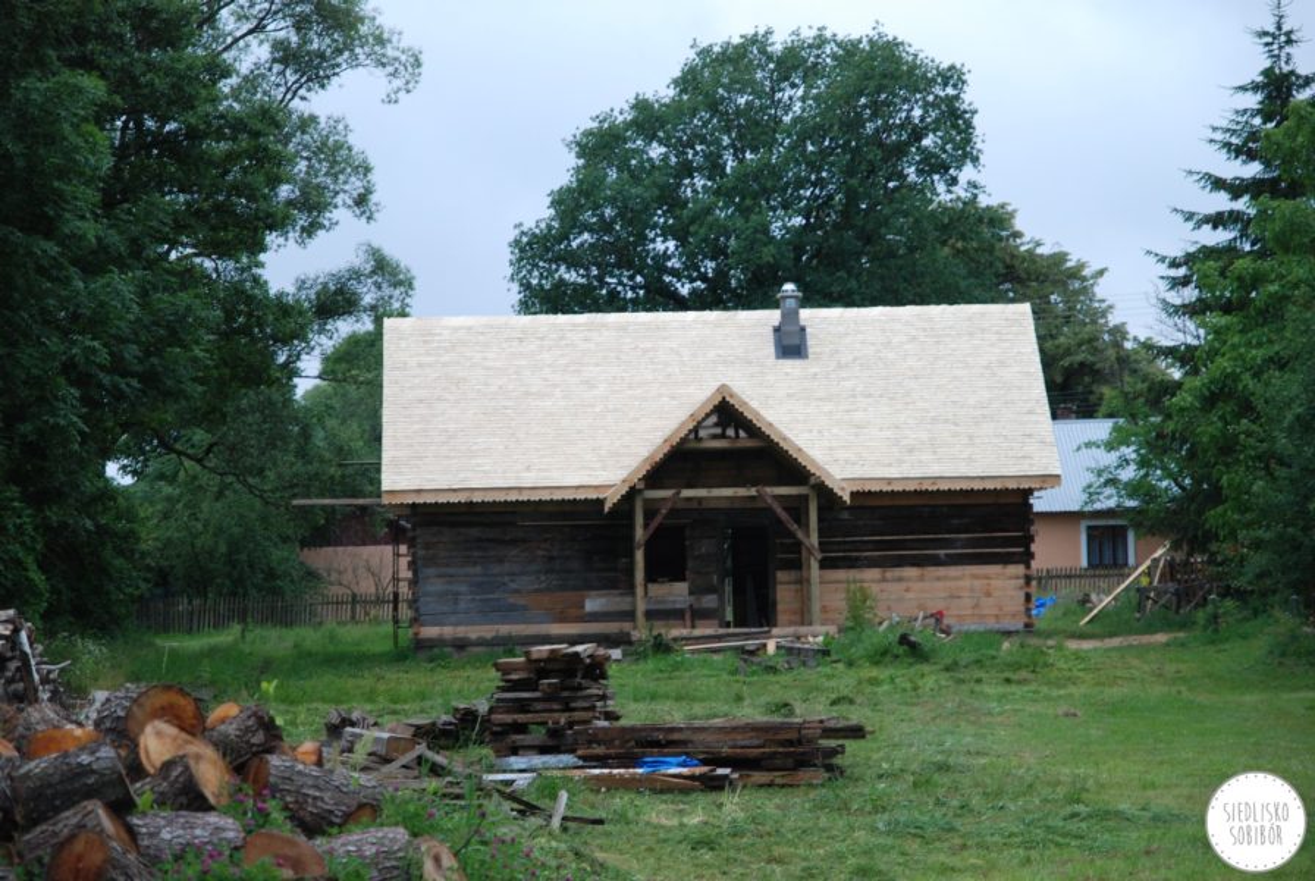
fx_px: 3840
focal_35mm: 105
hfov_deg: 19.4
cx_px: 658
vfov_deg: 13.1
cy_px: 440
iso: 400
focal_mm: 70
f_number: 4.5
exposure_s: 1/100
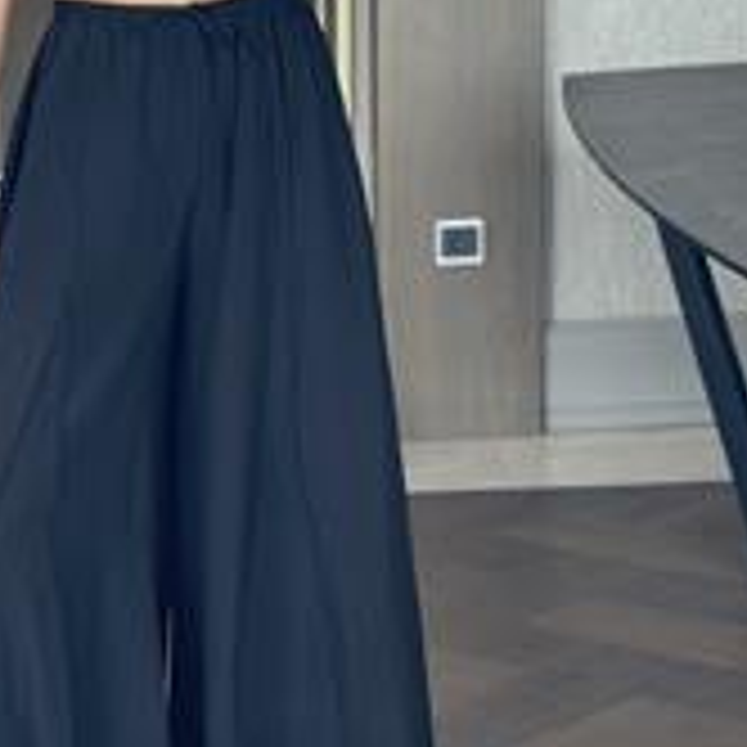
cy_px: 234
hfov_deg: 13.5
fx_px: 3149
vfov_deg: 13.5
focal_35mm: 129
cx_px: 189
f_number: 1.78
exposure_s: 1/121
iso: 125
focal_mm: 6.86
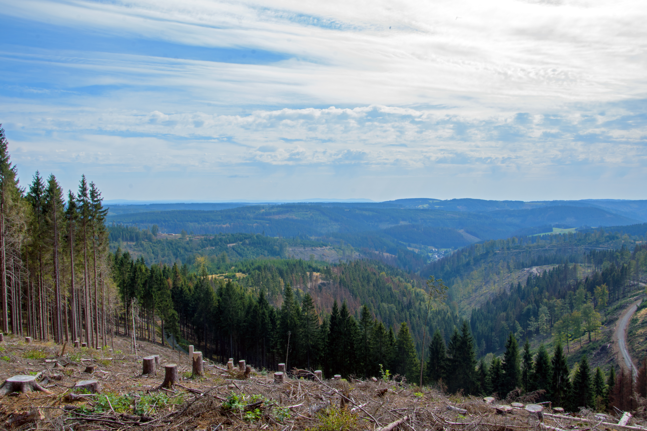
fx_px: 566
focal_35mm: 32
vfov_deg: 41.7
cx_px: 324
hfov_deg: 59.5
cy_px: 216
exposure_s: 1/30
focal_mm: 21
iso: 110
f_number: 18
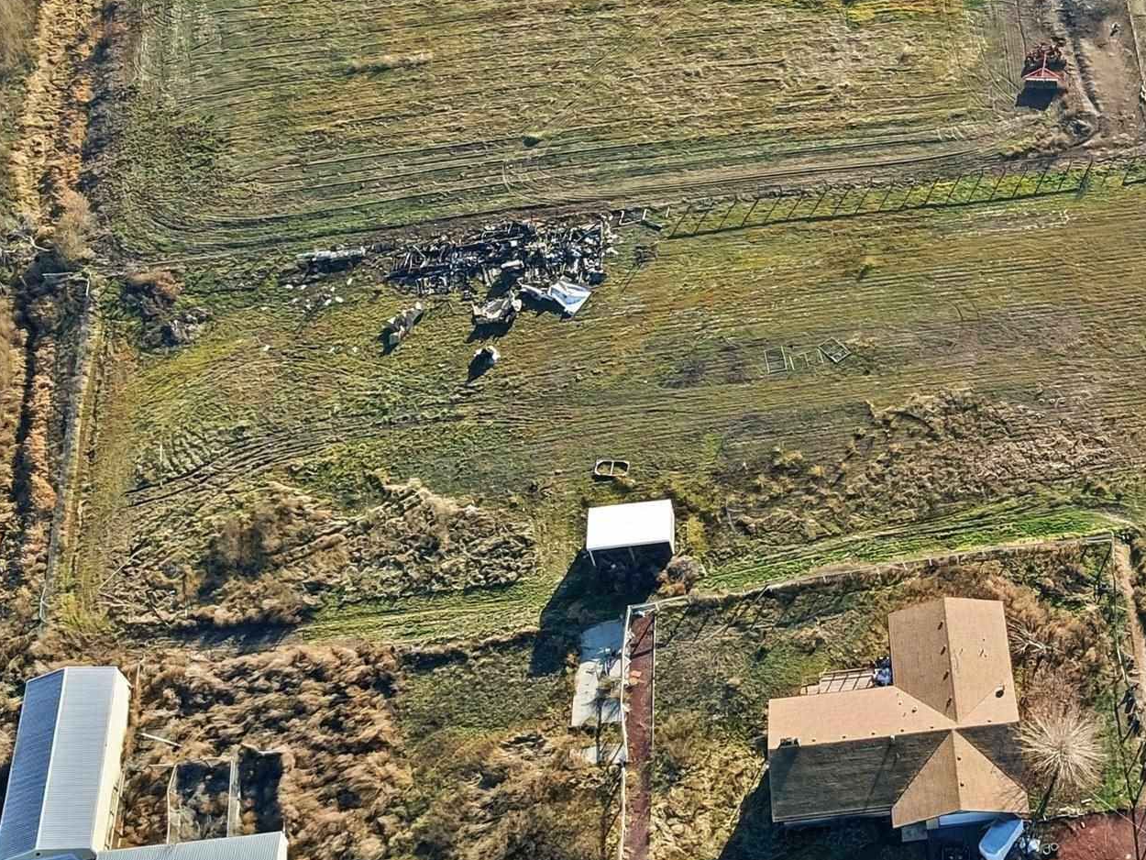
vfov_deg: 28.0
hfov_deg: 34.8
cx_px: 1023
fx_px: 1722
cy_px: 398
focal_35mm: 52
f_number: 2.2
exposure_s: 1/940
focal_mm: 4.7
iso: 100
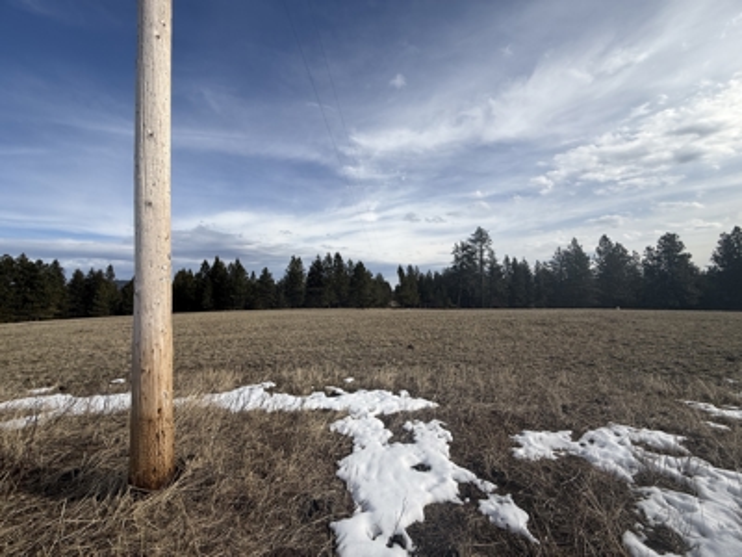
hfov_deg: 102.1
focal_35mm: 14
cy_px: 278
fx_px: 300
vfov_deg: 85.7
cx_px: 371
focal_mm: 2.22
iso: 50
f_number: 2.2
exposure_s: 1/2410
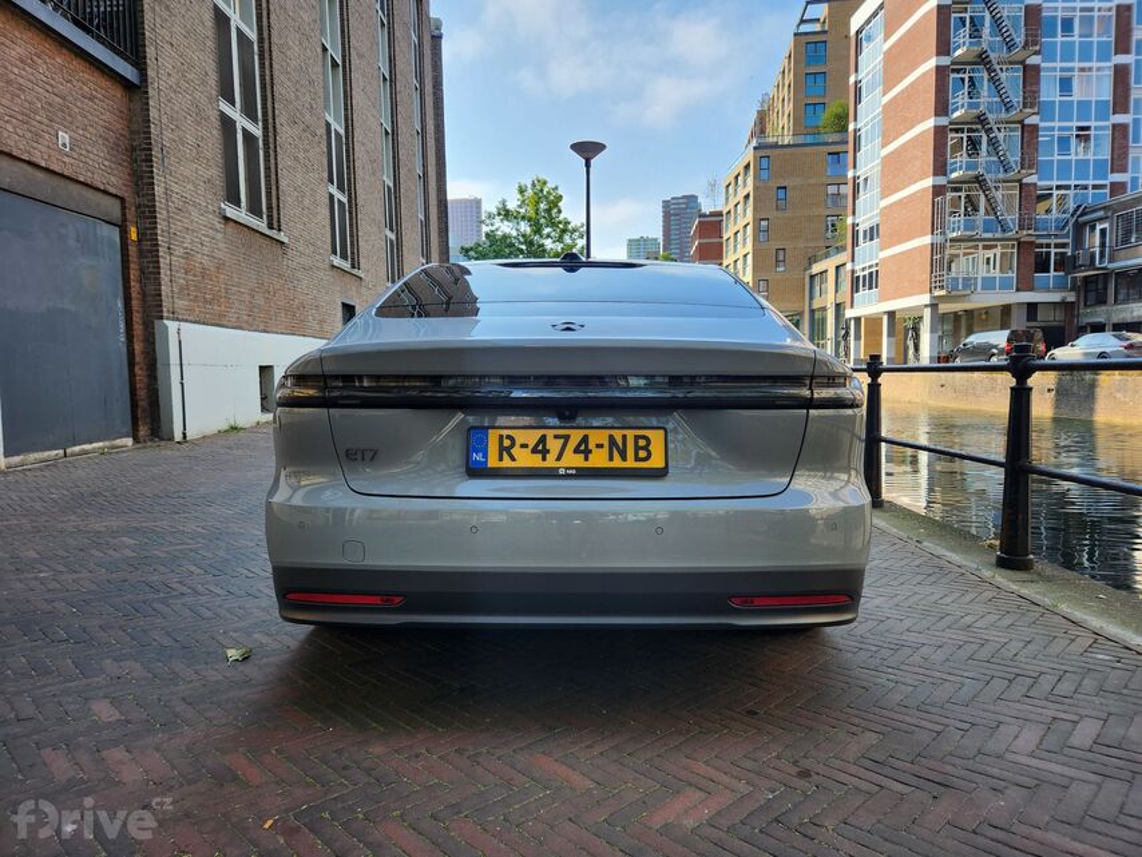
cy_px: 428
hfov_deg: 73.9
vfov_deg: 58.9
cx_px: 571
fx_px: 759
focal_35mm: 23
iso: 20
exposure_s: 1/362
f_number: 1.8
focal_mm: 5.4
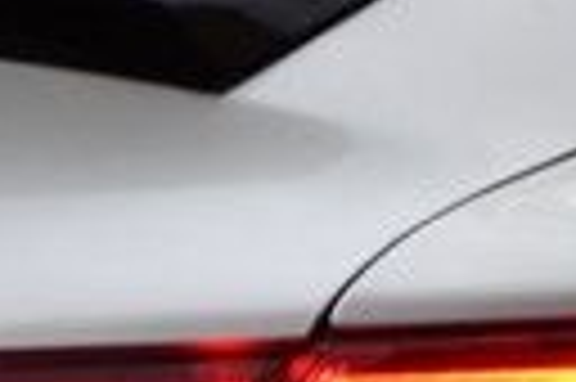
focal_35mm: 870
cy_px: 739
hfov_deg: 2.4
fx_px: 13902
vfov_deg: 1.6
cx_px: 198
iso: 640
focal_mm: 116
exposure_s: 1/250
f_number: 4.8
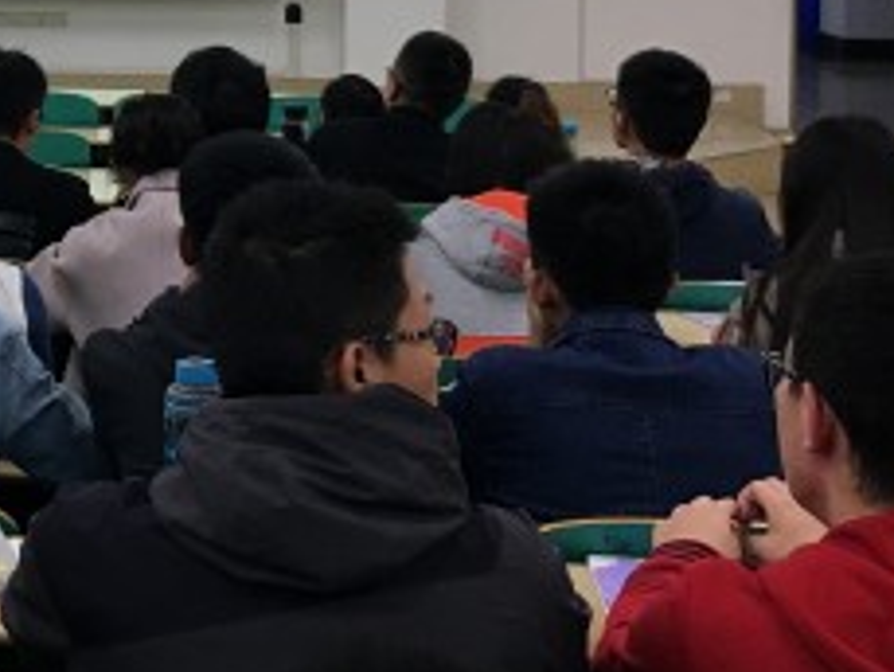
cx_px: -148
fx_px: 2093
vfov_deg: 17.4
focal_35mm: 81
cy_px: -117
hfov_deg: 22.4
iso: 64
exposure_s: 1/33
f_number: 2.2
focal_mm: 4.15
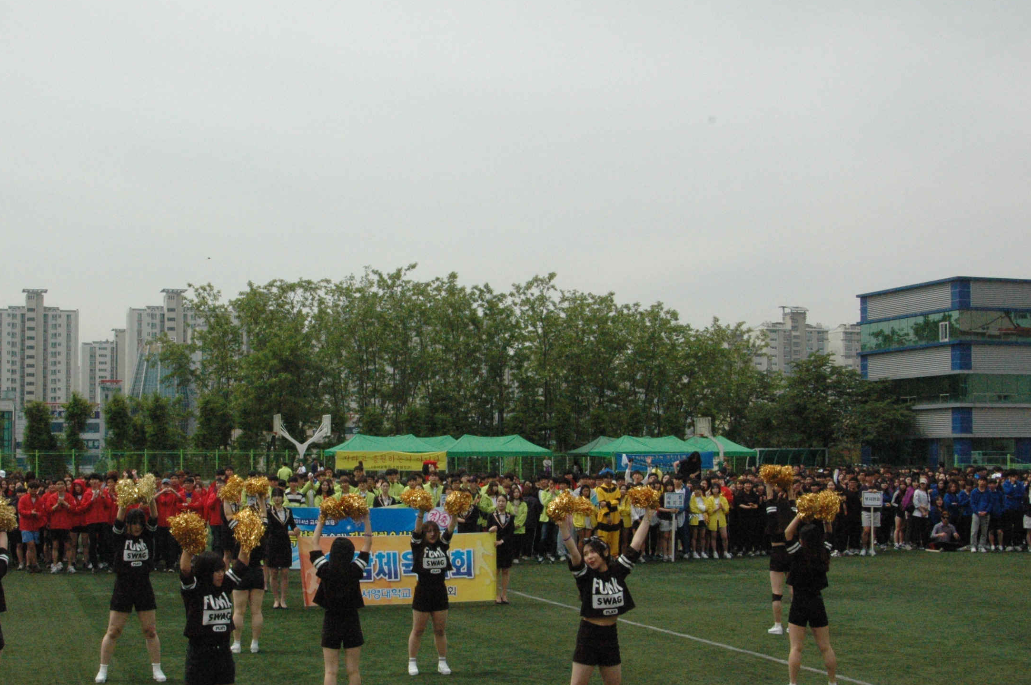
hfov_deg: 39.2
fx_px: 1431
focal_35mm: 50
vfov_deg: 26.9
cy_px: 427
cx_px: 357
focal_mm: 24
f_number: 16
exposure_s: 1/1000
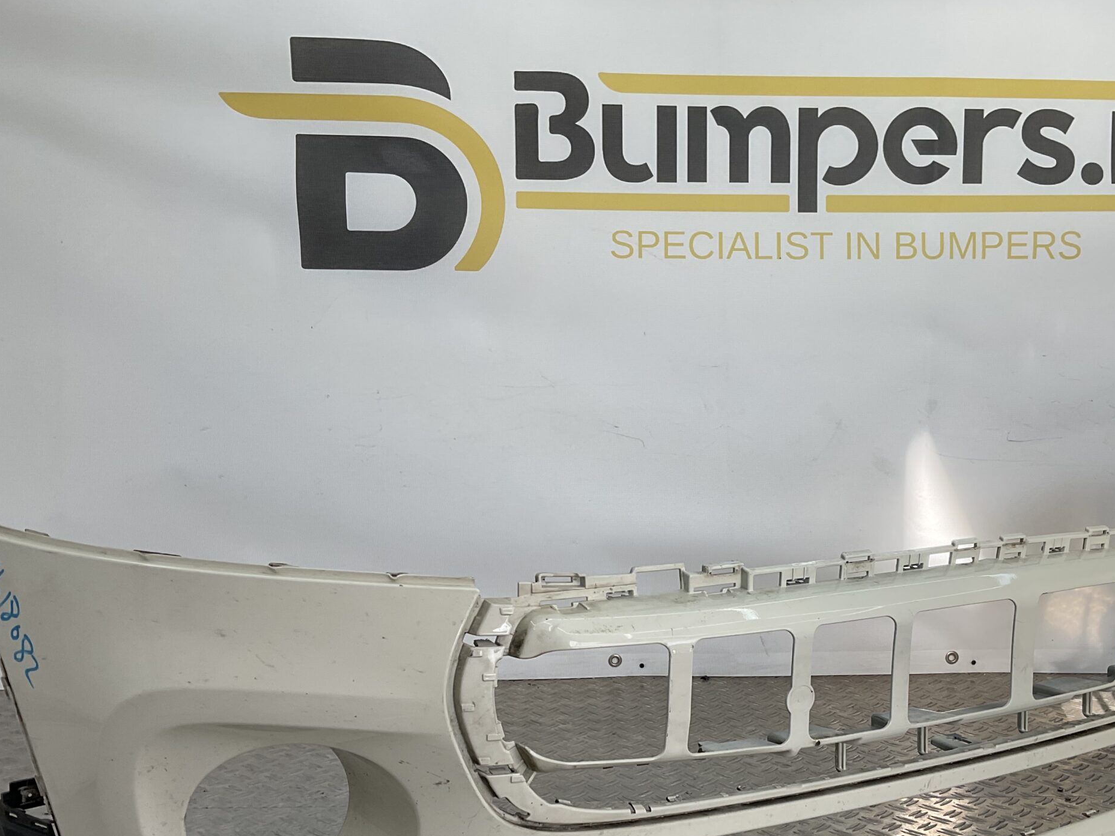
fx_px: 1288
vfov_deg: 35.6
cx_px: 670
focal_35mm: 40
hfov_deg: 46.5
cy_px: 561
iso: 16
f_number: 1.8
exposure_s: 1/375
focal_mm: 3
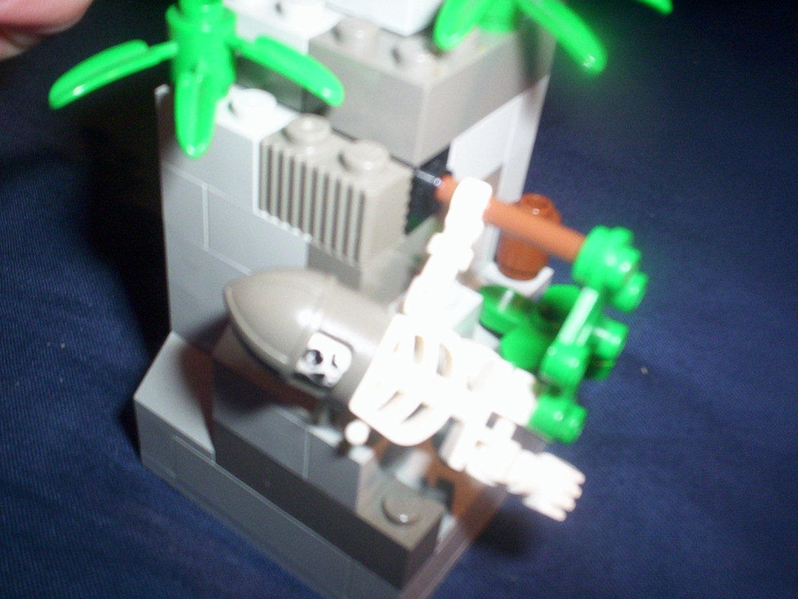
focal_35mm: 38
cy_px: 300
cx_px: 399
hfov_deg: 49.0
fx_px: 876
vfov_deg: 37.7
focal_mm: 4.99
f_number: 4.5
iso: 140
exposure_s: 1/60
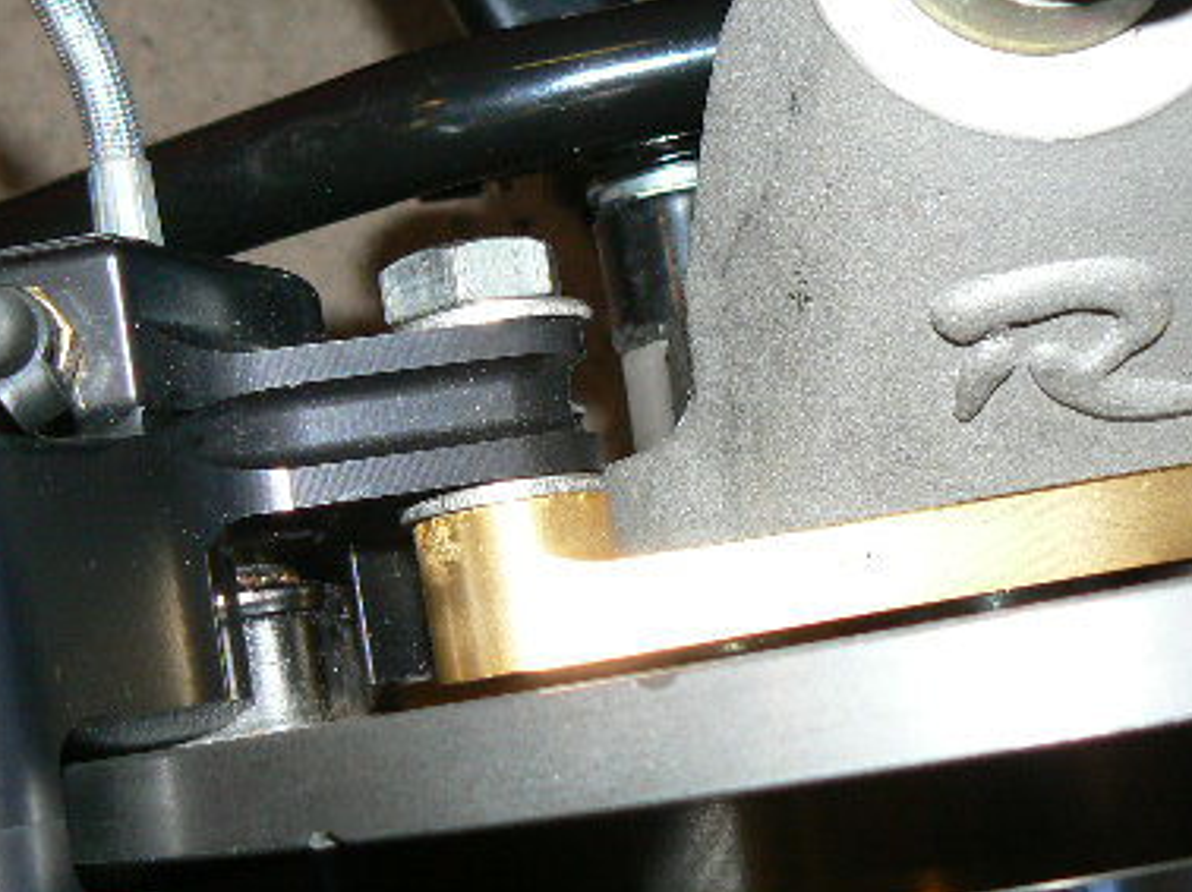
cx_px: 435
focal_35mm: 61
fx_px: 2099
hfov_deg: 31.5
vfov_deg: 24.0
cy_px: 400
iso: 100
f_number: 2.8
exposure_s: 1/30
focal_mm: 6
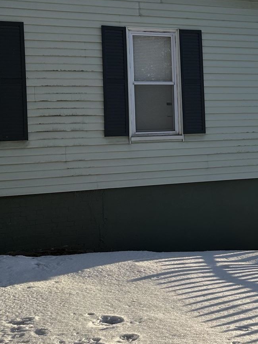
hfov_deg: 22.6
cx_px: 210
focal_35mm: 64
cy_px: 111
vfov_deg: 30.0
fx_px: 636
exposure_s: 1/3861
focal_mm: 6.86
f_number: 1.78
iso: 80
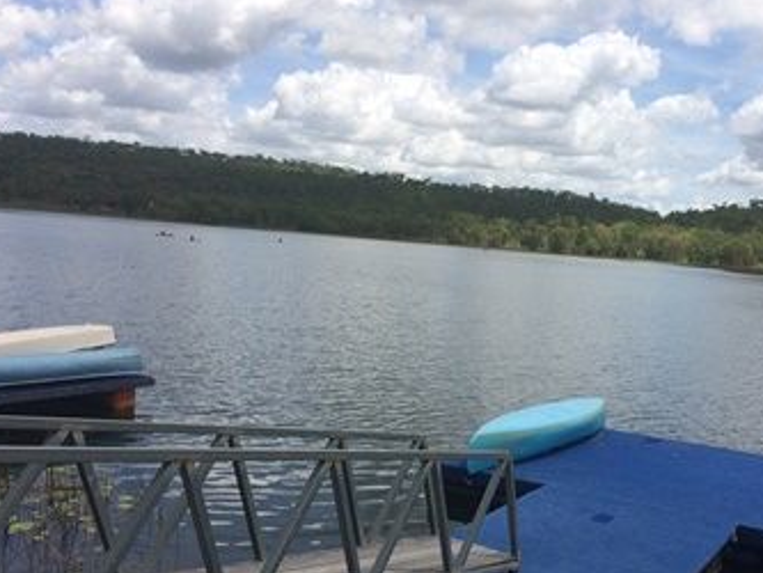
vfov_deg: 36.5
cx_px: 449
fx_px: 860
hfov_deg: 47.6
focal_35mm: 39
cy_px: 376
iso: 32
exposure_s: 1/3425
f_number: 2.2
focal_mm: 4.15
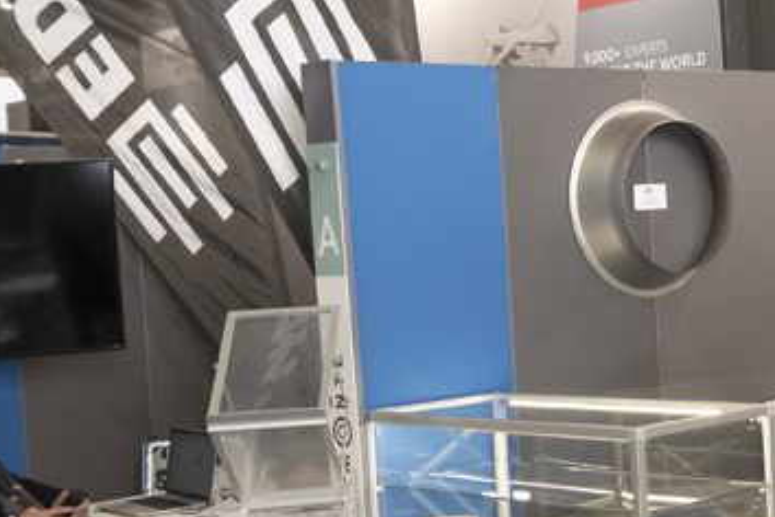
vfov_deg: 17.5
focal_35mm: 78
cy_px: 243
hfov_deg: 24.6
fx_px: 1679
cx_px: 797
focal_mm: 15.1
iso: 2500
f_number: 6.4
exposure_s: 1/125
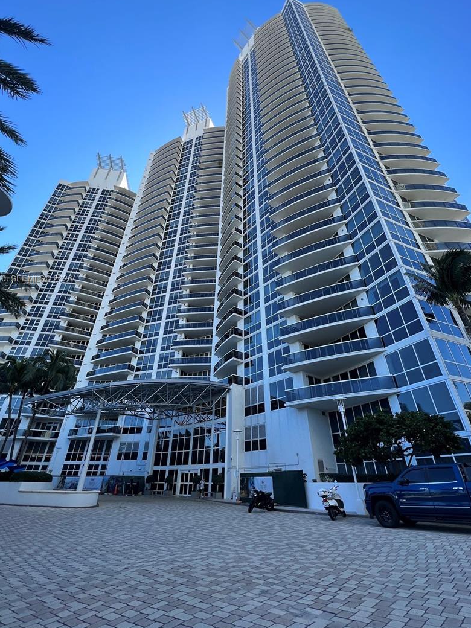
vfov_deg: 97.8
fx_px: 272
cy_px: 280
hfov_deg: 81.7
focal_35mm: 15
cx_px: 232
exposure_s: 1/401
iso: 32
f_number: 1.8
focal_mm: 1.57
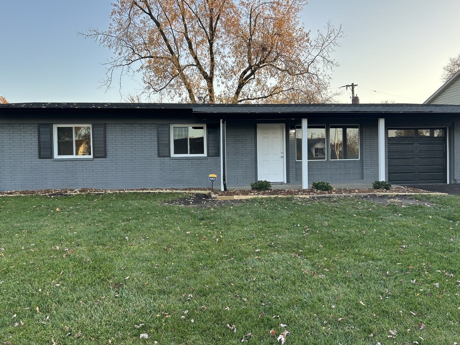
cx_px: 230
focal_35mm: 26
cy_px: 172
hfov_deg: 67.3
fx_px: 346
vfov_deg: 53.1
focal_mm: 5.7
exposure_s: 1/407
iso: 50
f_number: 1.5
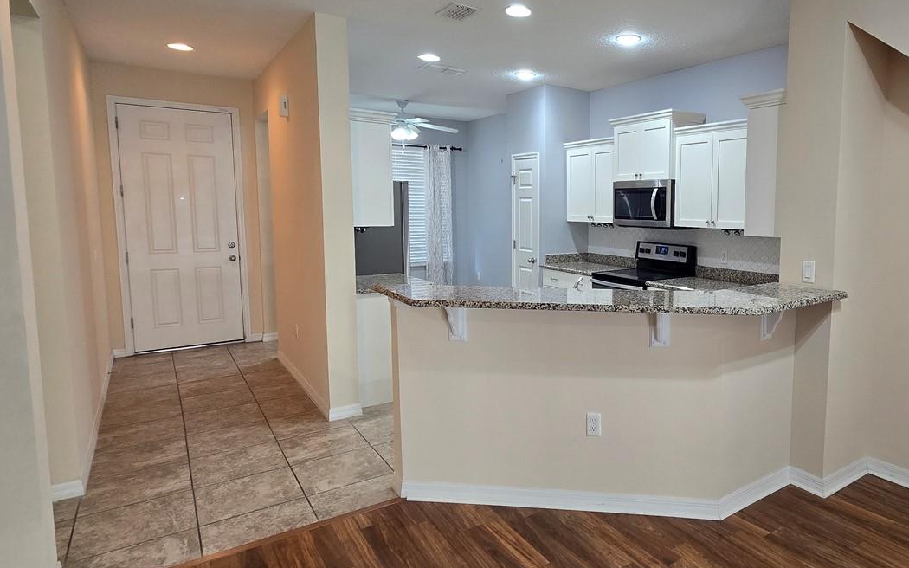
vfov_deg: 57.2
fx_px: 520
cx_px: 616
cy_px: 261
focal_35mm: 21
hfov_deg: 79.2
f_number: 2.2
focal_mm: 2.2
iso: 160
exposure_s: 1/60
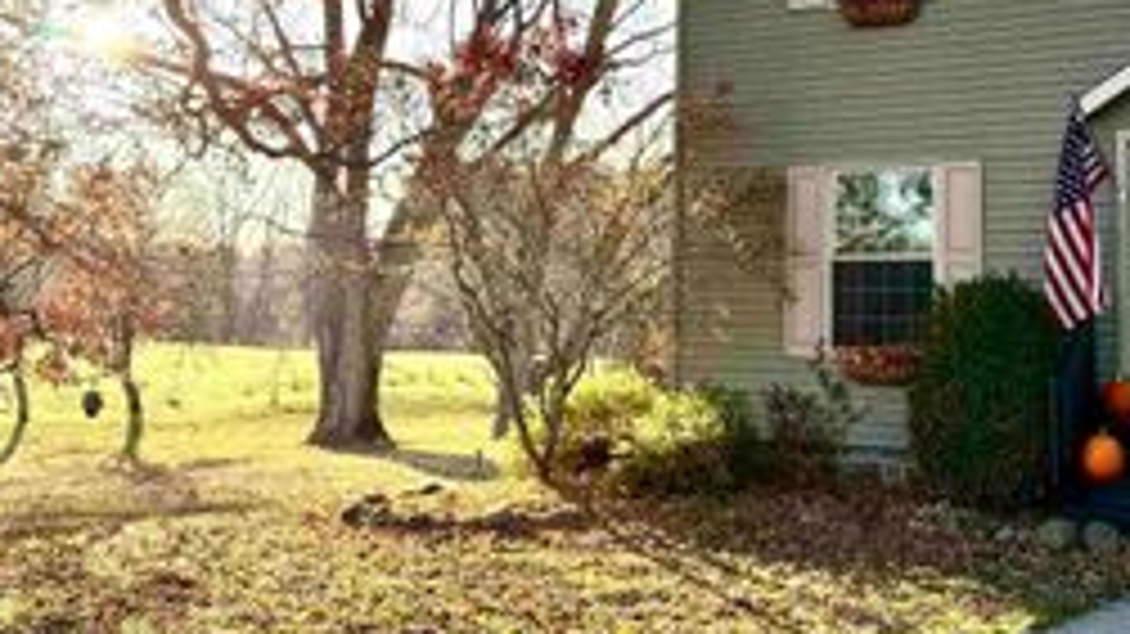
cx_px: 779
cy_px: 74
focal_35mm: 52
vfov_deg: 22.5
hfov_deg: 39.3
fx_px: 1558
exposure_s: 1/2232
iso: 100
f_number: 1.78
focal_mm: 6.76
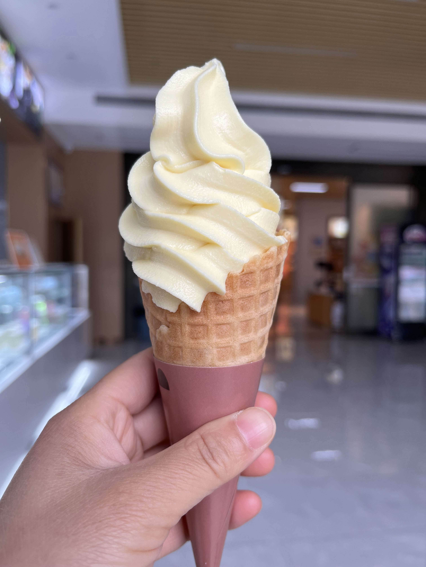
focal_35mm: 26
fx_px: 427
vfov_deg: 67.3
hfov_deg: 53.1
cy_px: 284
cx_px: 213
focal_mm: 5.1
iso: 32
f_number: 1.6
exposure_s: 1/133
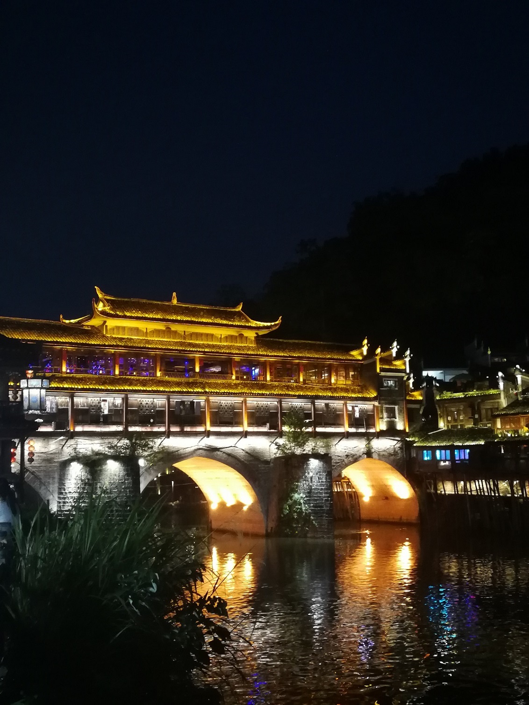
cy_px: 352
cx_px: 264
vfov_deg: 46.8
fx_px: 815
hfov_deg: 36.0
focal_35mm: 40
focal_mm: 3.95
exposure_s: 1/16.7
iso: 640
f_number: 2.2
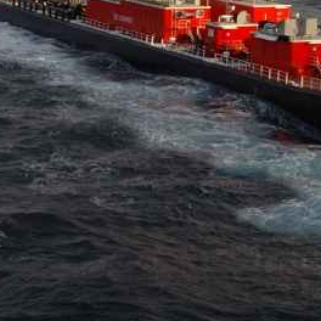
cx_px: 392
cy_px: 63
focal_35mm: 108
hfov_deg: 15.5
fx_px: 1133
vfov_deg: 16.0
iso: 160
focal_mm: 28
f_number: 6.3
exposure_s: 1/160
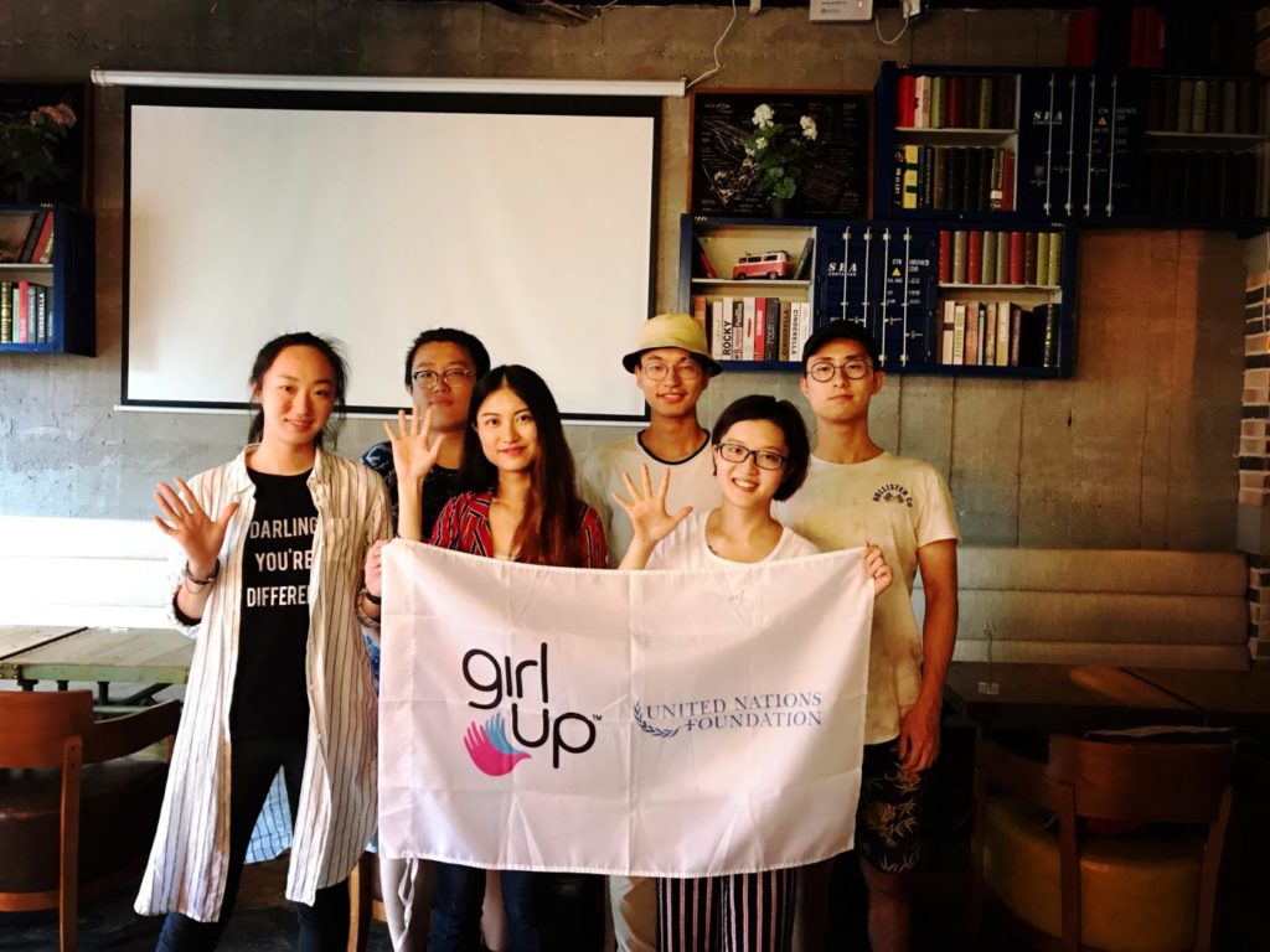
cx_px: 635
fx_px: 1027
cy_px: 476
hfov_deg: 63.4
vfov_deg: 49.7
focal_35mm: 28
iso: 100
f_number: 1.8
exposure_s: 1/13
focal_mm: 3.99
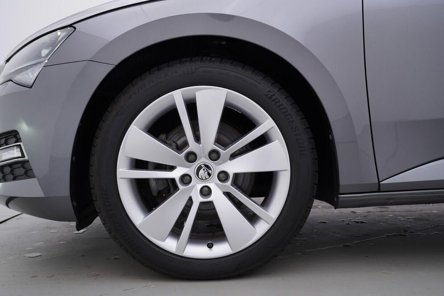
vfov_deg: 36.9
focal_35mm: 36
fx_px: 444
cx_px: 222
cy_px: 148
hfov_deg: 53.1
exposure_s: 1/80
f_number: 4
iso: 125
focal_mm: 24
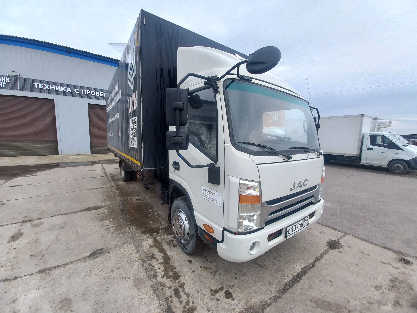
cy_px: 156
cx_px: 208
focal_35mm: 13
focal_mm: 1.42
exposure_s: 1/490
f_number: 2.2
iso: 40
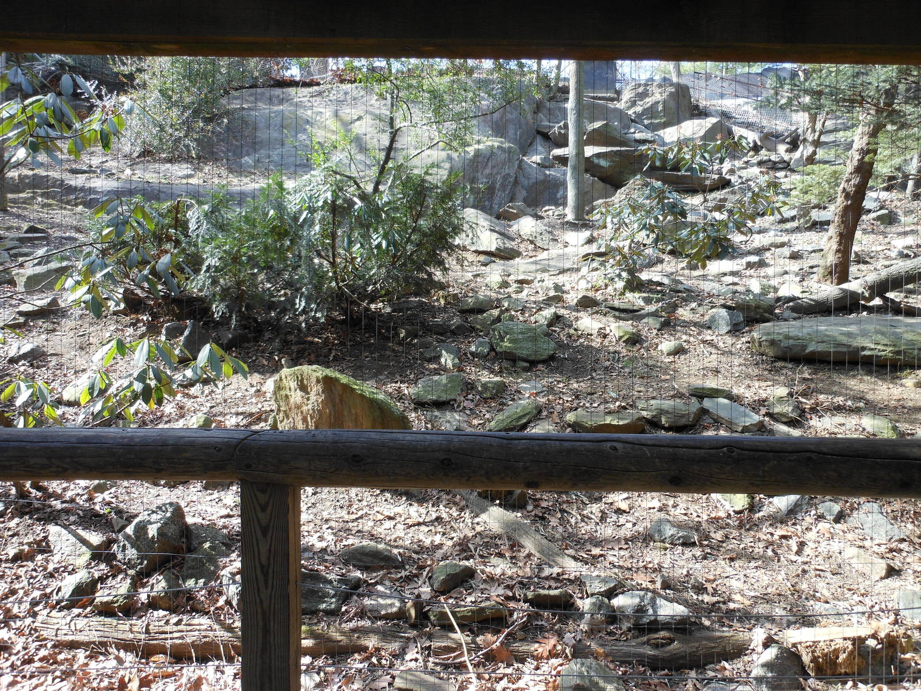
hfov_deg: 63.4
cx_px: 460
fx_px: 745
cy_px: 346
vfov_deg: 49.7
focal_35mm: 28
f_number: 3.7
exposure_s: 1/60
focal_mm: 5
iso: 80
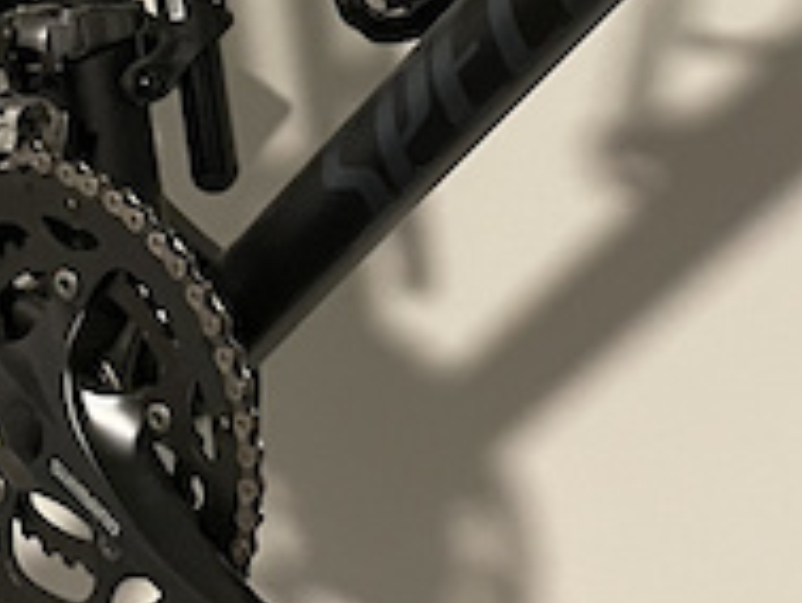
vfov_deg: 12.6
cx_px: 755
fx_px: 2550
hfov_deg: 17.5
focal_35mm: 110
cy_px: -378
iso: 400
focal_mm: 4.2
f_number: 1.6
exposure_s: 1/40
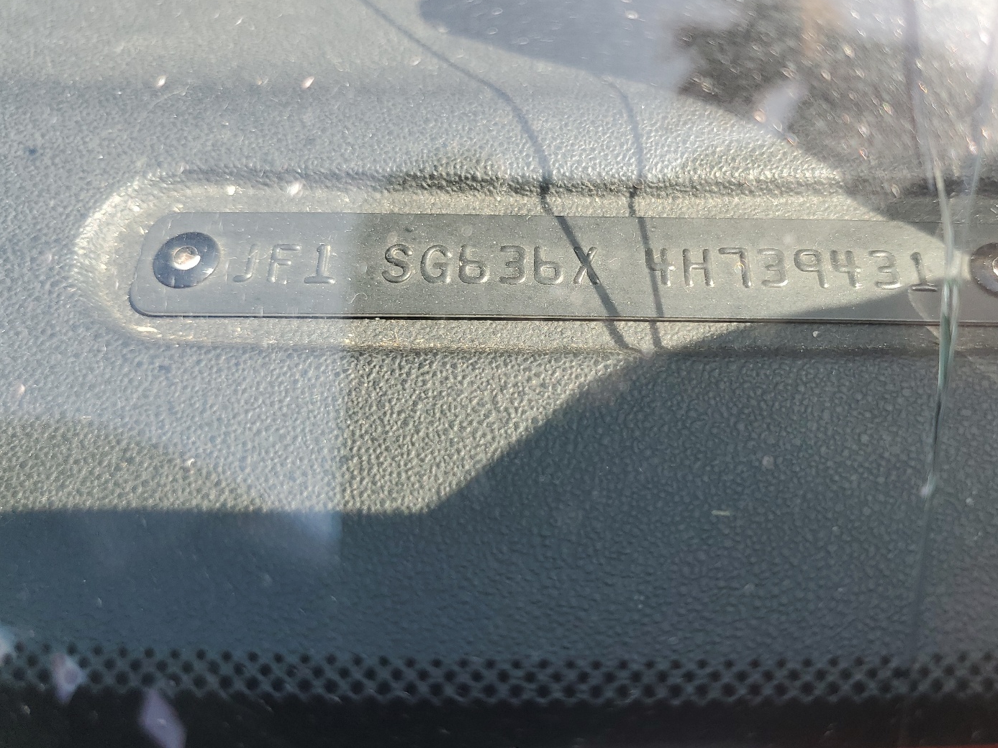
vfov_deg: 46.7
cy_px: 320
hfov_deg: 59.8
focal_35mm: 30
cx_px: 552
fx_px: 865
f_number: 1.5
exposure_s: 1/476
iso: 50
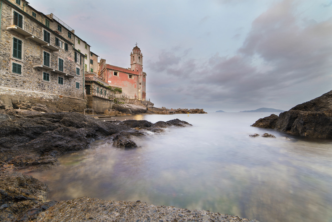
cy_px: 111
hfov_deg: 104.2
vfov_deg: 81.3
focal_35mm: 14
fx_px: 129
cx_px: 166
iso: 100
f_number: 10
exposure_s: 5
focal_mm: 14
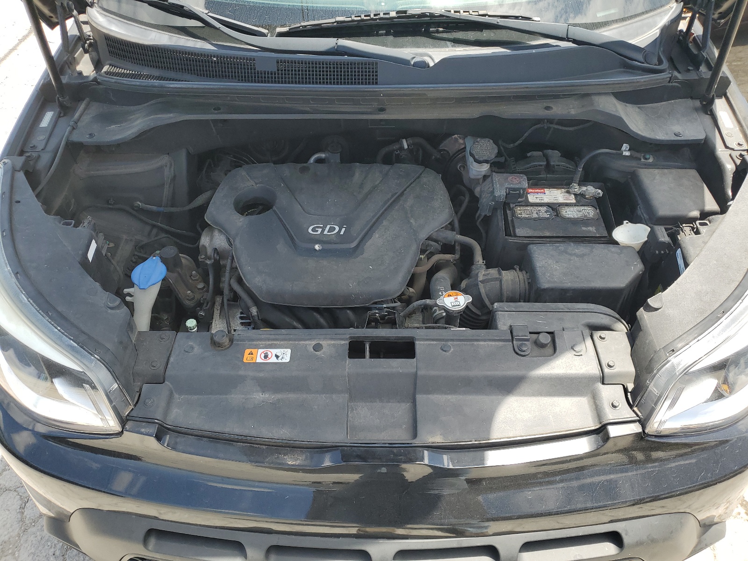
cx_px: 374
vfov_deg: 53.1
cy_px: 280
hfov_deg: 67.3
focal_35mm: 26
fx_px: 562
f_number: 1.5
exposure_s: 1/909
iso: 50
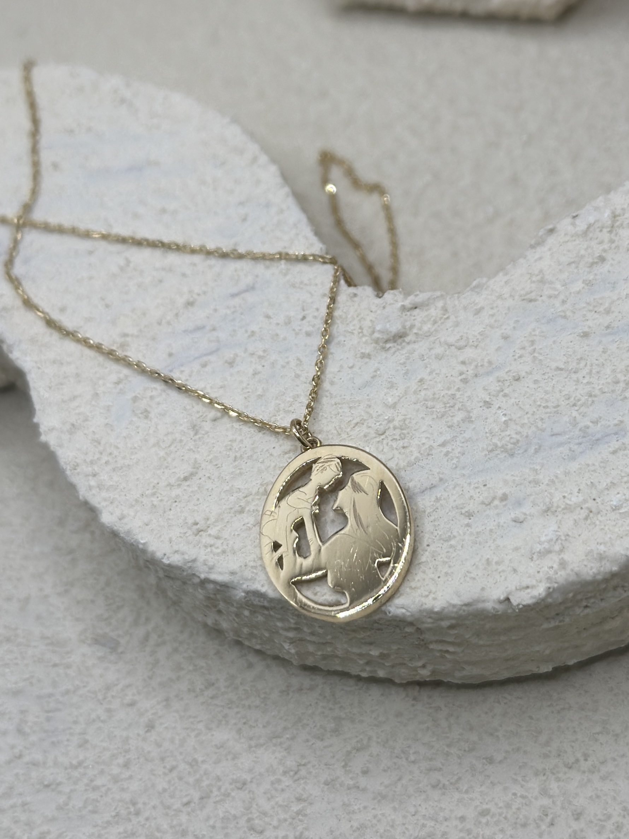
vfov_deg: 39.7
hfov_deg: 30.3
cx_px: 314
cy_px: 420
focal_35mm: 48
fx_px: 1163
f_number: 1.78
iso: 80
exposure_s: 1/1414
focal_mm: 6.86
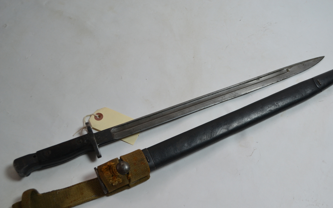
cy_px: 118
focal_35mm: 41
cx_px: 184
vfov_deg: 31.2
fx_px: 372
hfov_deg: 48.1
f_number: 4
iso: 400
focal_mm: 24
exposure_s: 1/30
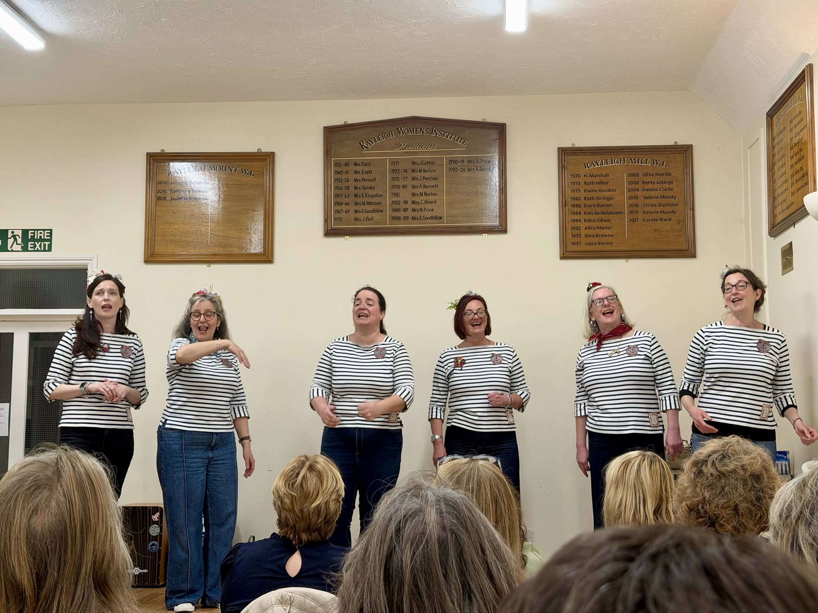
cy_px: 306
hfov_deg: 39.7
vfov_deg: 30.3
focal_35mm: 48
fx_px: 1134
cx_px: 409
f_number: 1.78
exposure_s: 1/50
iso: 80
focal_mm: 6.76
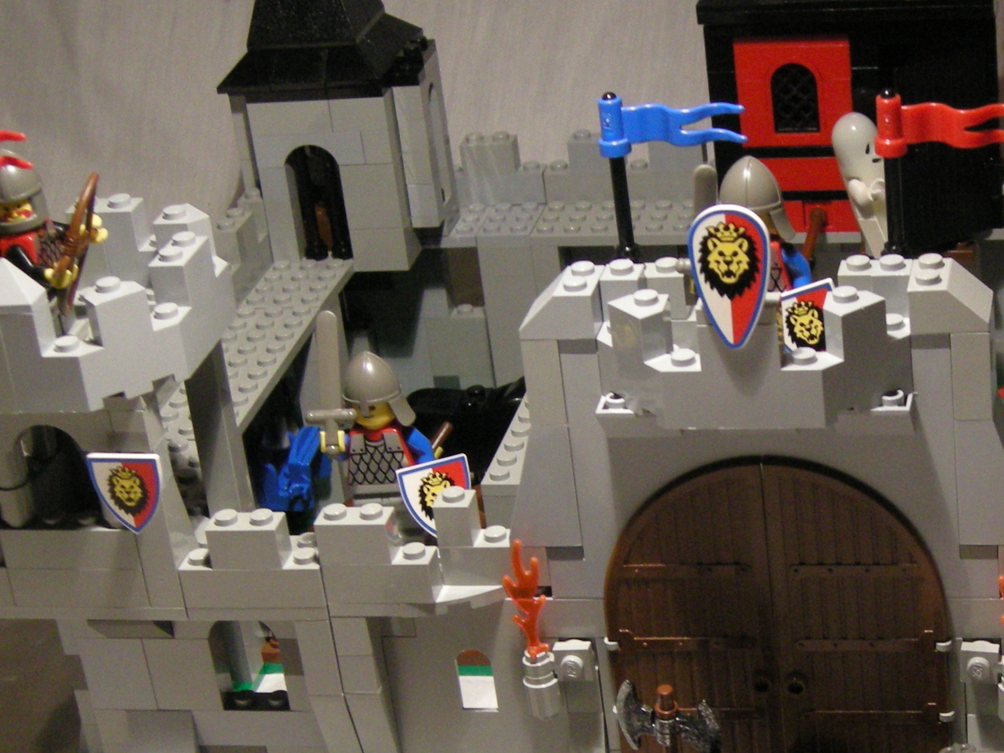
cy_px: 554
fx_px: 2552
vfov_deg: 16.7
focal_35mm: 88
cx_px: 853
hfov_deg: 21.9
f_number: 2.9
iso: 271
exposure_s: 1/57
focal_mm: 8.5
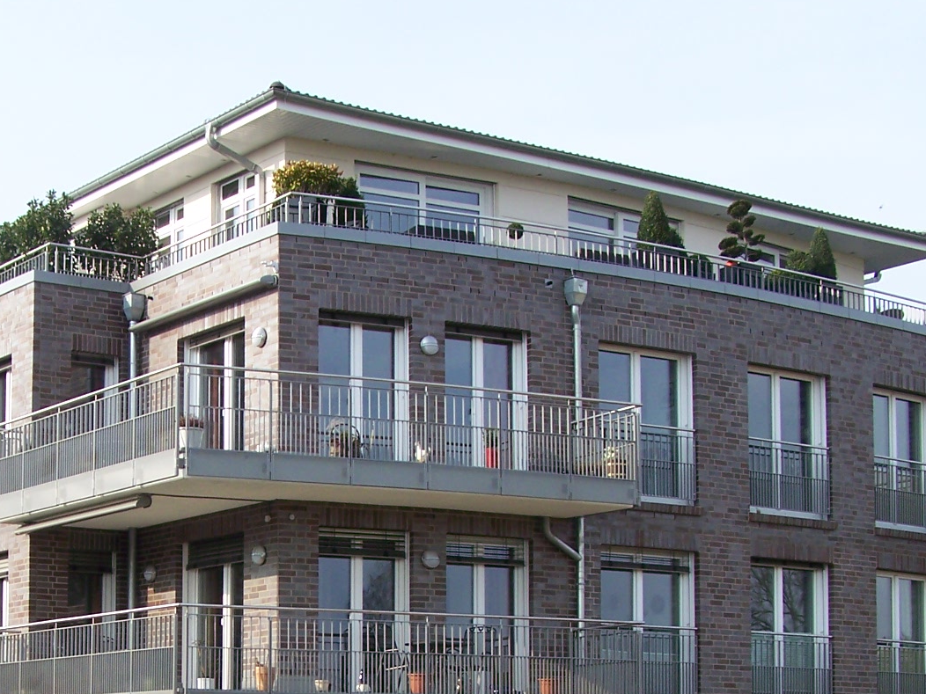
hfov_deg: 26.0
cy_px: 649
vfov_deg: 19.5
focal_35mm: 74
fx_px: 1980
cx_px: 242
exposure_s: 1/250
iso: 64
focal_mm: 6.3
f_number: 4
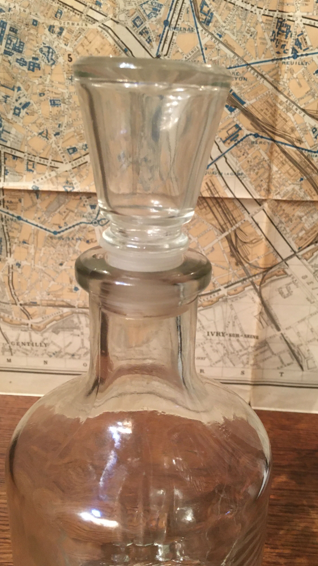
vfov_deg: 61.0
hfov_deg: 36.6
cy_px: 282
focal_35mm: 32
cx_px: 175
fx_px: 480
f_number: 2.2
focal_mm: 4.15
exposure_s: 1/17
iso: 200
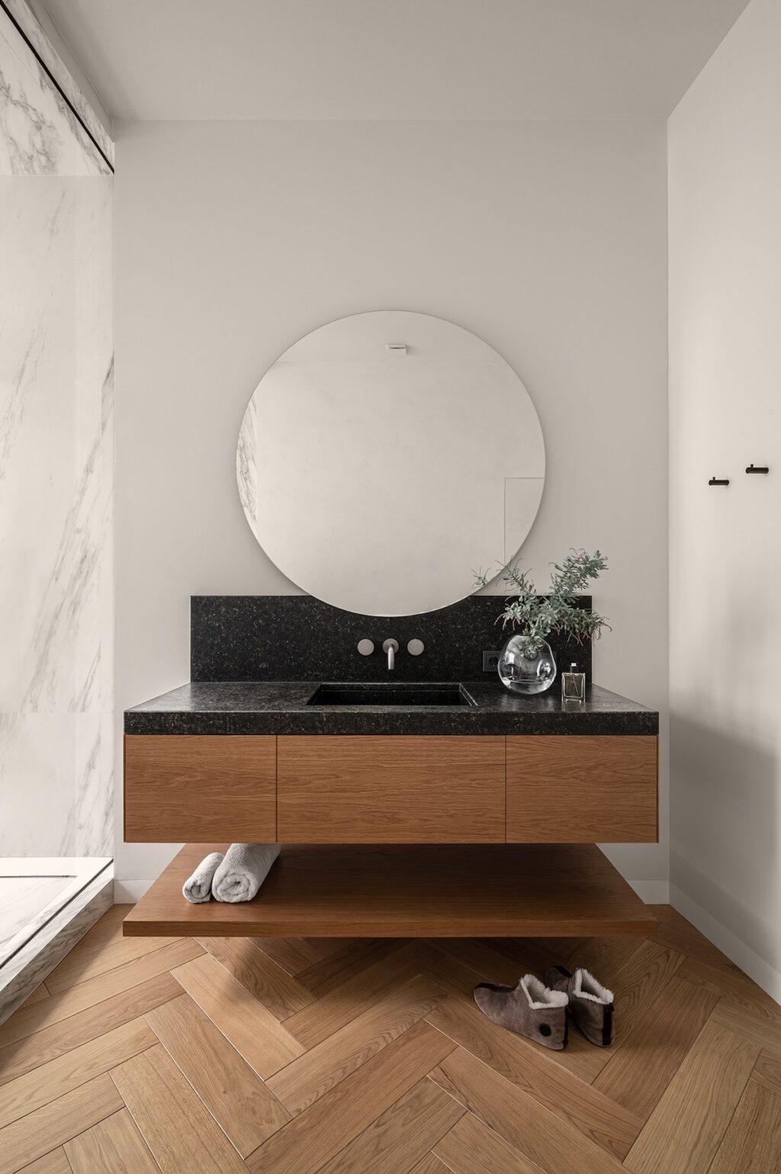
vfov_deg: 93.3
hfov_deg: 70.4
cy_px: 587
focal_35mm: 17
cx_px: 390
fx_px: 554
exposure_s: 1/5
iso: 200
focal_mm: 17
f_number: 13
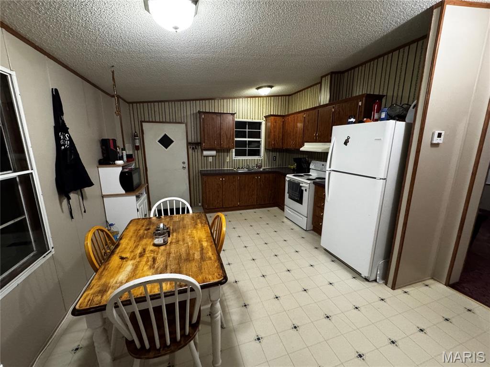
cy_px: 184
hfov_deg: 102.1
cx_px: 245
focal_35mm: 14
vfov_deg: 85.7
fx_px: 198
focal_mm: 2.22
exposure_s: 1/60
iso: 1000
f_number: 2.2
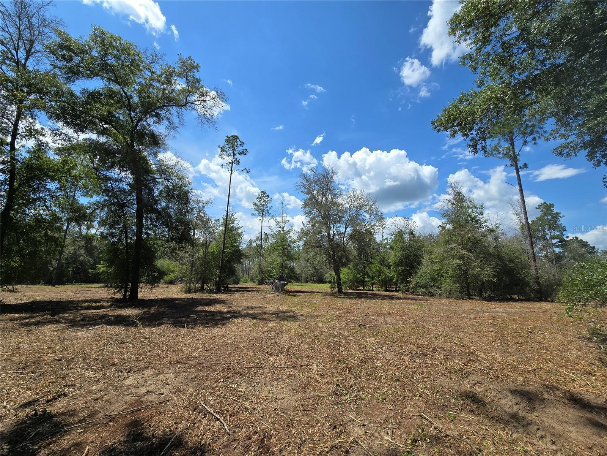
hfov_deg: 106.2
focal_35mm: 13
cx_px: 304
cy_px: 228
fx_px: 228
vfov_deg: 89.9
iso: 50
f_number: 2.2
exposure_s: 1/2391
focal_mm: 2.2
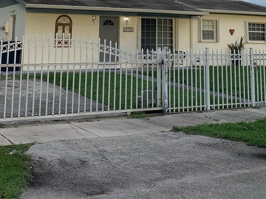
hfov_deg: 31.6
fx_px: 469
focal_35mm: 61
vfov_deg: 22.4
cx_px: 155
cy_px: -31
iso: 25
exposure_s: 1/765
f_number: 1.8
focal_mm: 4.25
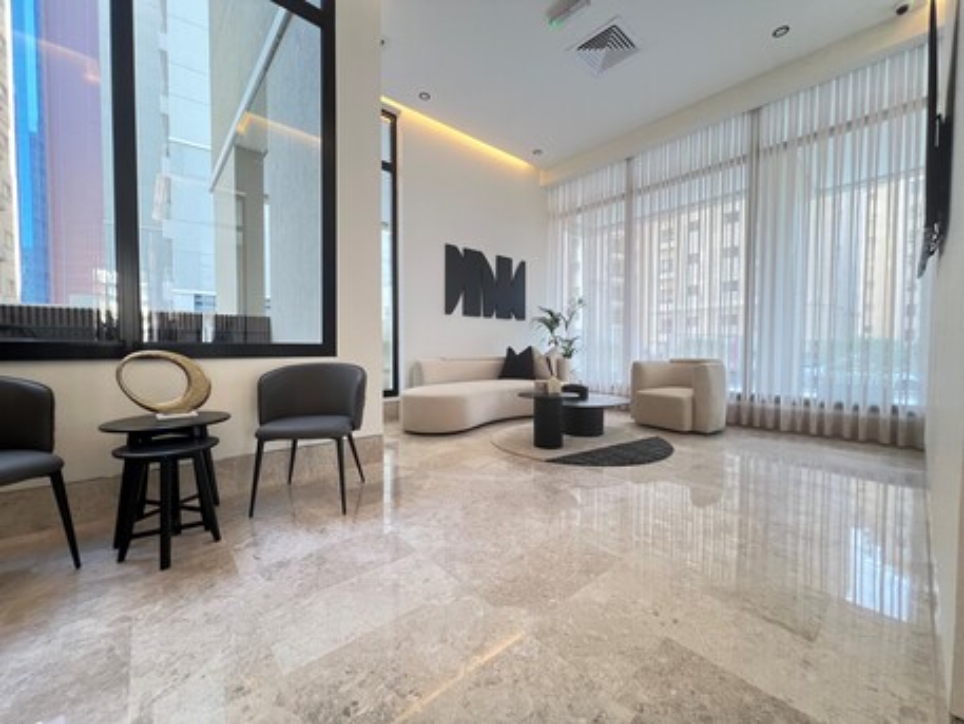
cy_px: 362
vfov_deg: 89.9
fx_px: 362
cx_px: 482
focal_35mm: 13
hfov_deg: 106.2
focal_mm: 1.57
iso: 160
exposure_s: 1/50
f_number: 1.8
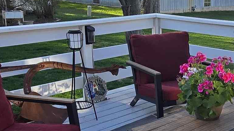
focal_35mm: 57
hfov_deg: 35.7
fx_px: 354
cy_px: 108
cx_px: 180
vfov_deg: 20.8
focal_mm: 2.2
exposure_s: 1/645
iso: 50
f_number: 2.2
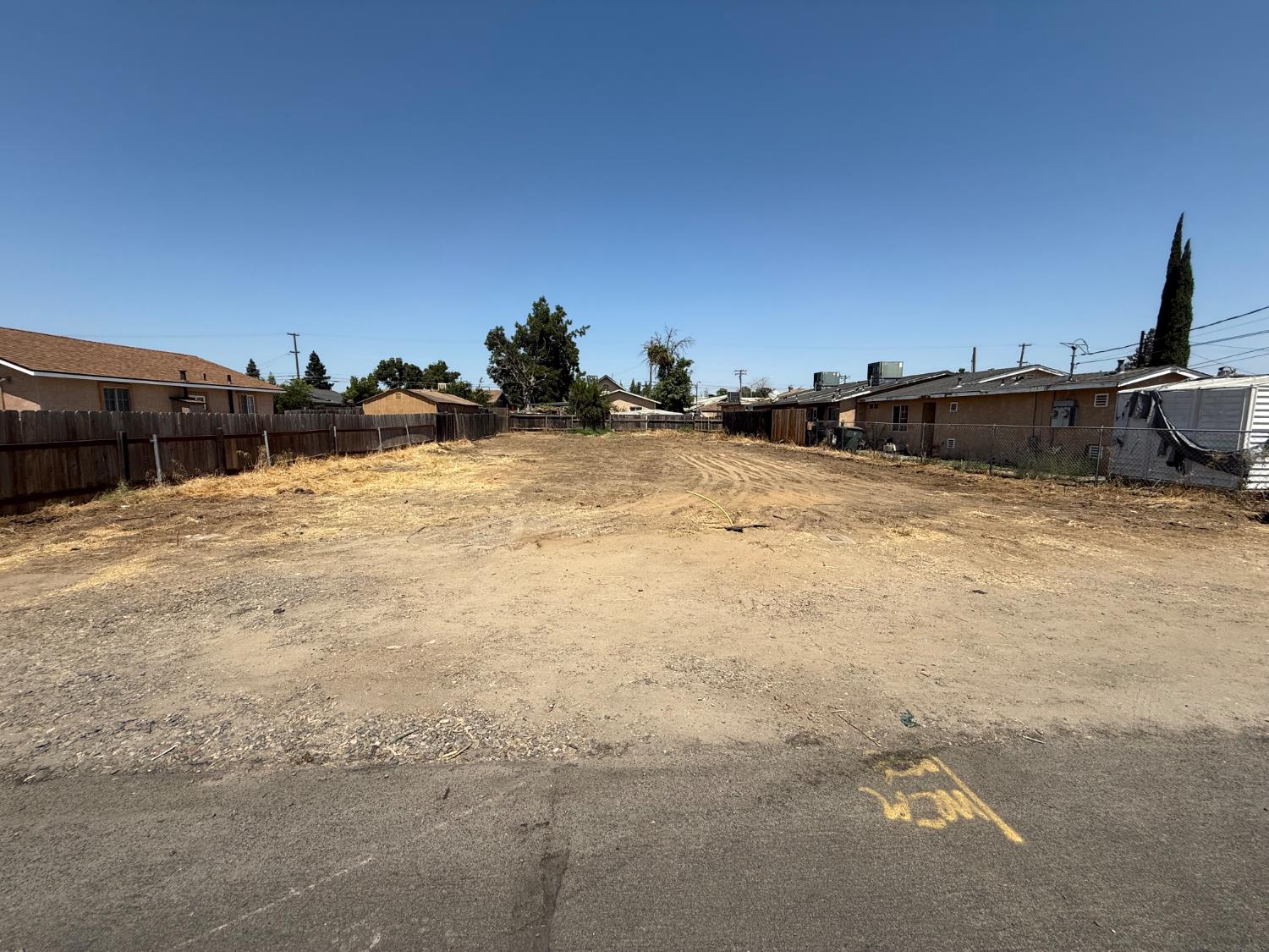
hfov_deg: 102.1
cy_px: 476
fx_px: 513
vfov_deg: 85.7
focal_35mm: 14
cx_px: 634
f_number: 2.2
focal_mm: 2.22
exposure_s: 1/2841
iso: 50
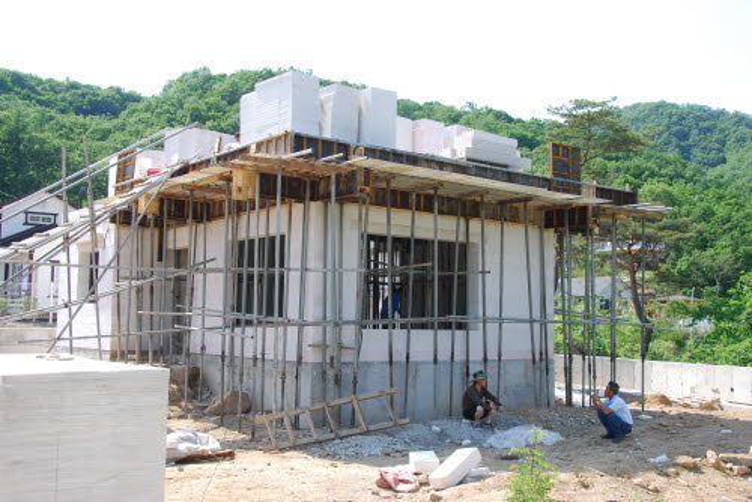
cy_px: 251
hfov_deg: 49.5
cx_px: 376
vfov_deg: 34.3
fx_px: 815
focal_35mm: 39
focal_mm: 26
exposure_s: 1/160
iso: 100
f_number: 6.3
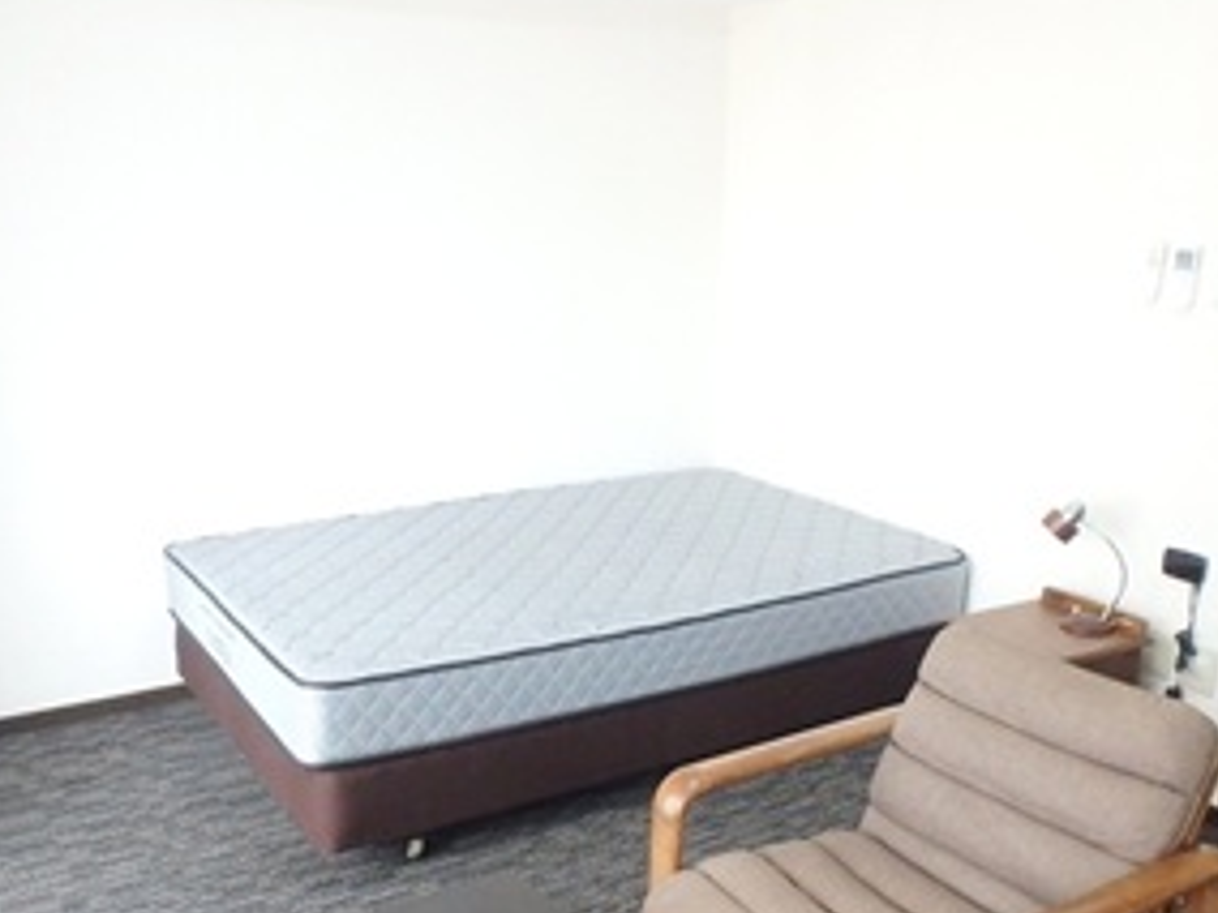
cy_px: 559
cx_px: 566
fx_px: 1232
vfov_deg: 40.5
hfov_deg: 52.6
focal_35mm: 35
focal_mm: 3.7
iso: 800
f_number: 3.5
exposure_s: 1/30
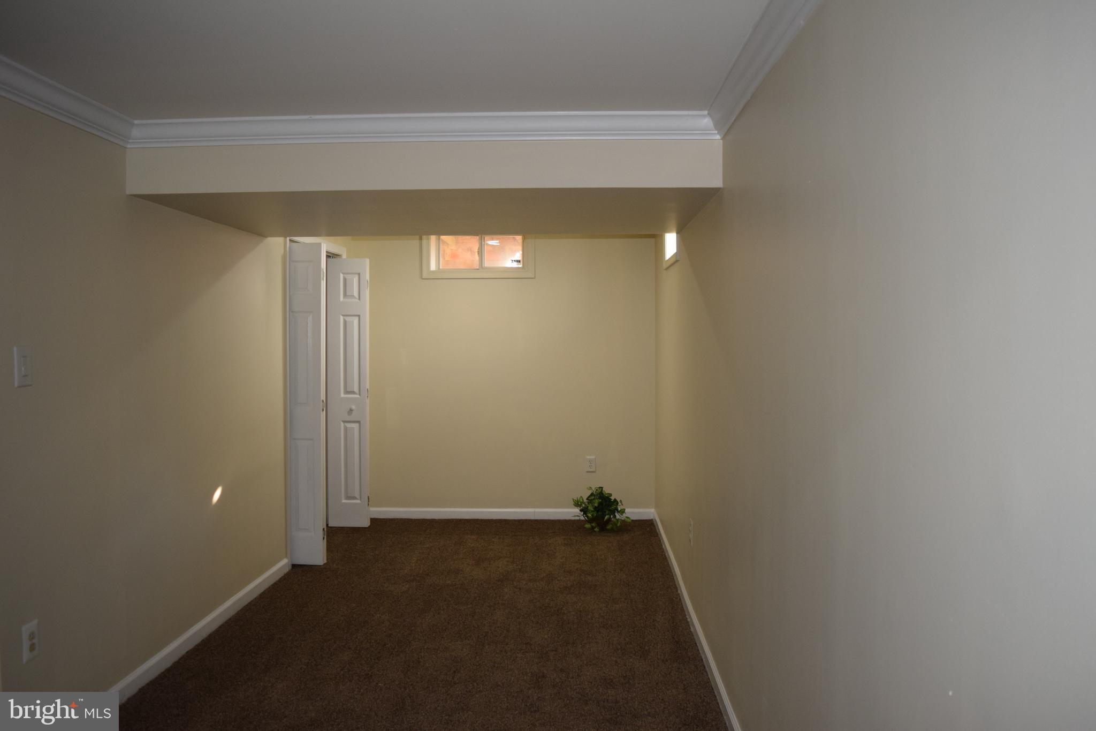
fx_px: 822
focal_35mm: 27
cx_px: 548
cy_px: 366
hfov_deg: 67.4
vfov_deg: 47.9
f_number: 3.5
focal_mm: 18
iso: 800
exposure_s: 1/60
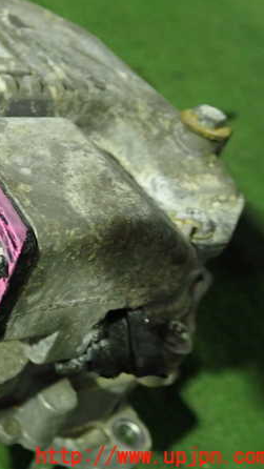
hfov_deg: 24.8
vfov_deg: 46.4
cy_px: 233
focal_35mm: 44
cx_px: -42
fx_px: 547
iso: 800
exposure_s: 1/30
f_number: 2.3
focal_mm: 5.4
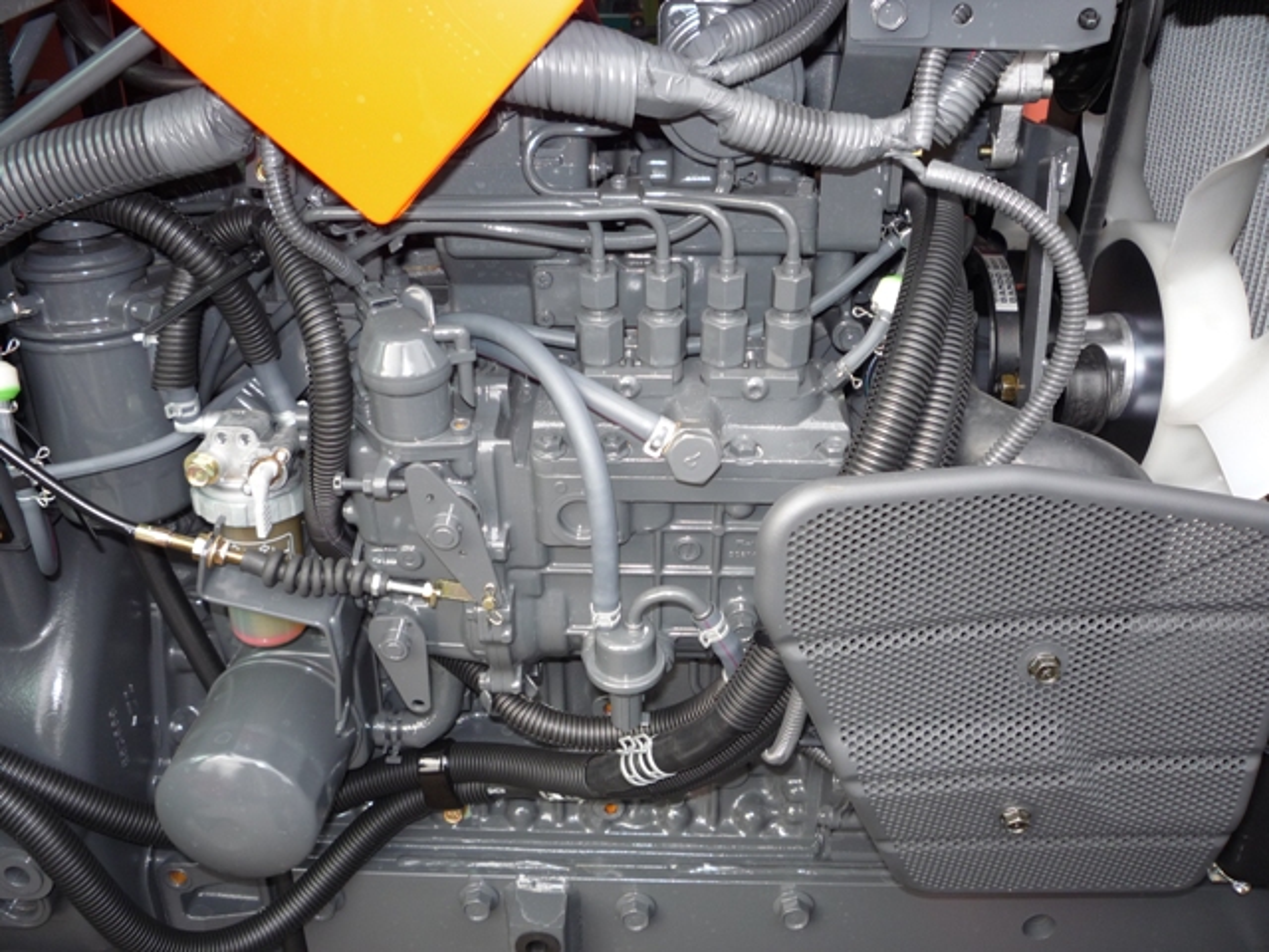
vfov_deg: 46.8
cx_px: 634
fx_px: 1100
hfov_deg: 60.0
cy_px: 476
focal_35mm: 30
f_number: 3.3
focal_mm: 5.2
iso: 100
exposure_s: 1/30
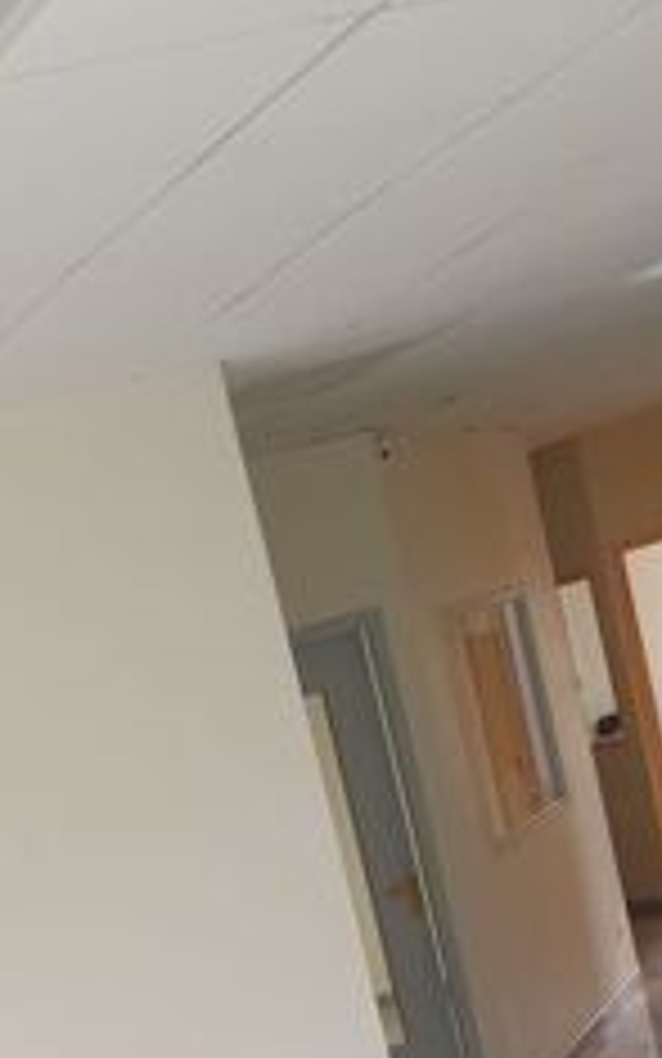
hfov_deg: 17.3
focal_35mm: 75
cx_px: 203
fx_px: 2164
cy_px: 1333
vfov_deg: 24.4
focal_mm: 4.3
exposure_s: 1/37
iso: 250
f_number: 2.4
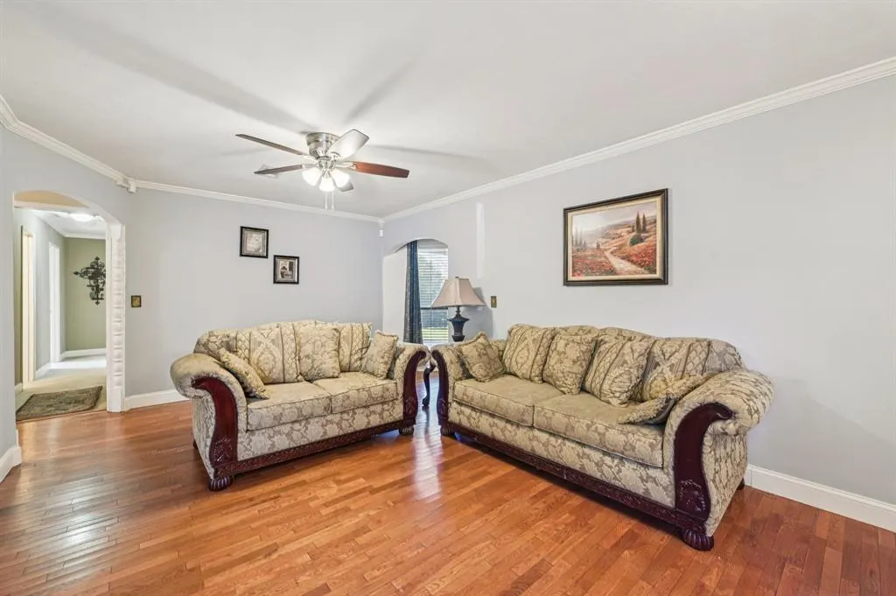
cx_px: 448
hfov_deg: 104.3
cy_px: 298
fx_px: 348
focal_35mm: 14
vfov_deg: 81.1
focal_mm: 14
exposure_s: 1/5
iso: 400
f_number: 8
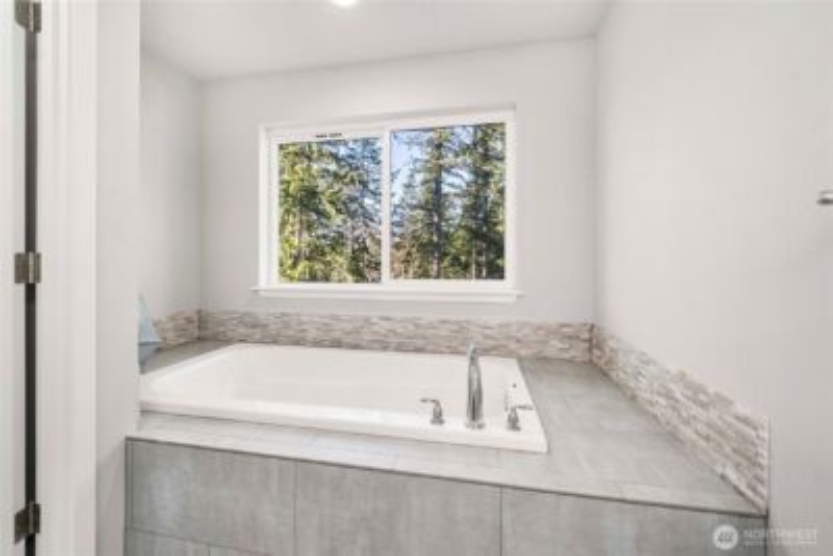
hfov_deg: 108.3
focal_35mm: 13
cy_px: 278
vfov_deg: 85.5
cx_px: 416
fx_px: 301
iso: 80
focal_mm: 13
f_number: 7.1
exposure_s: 1/80
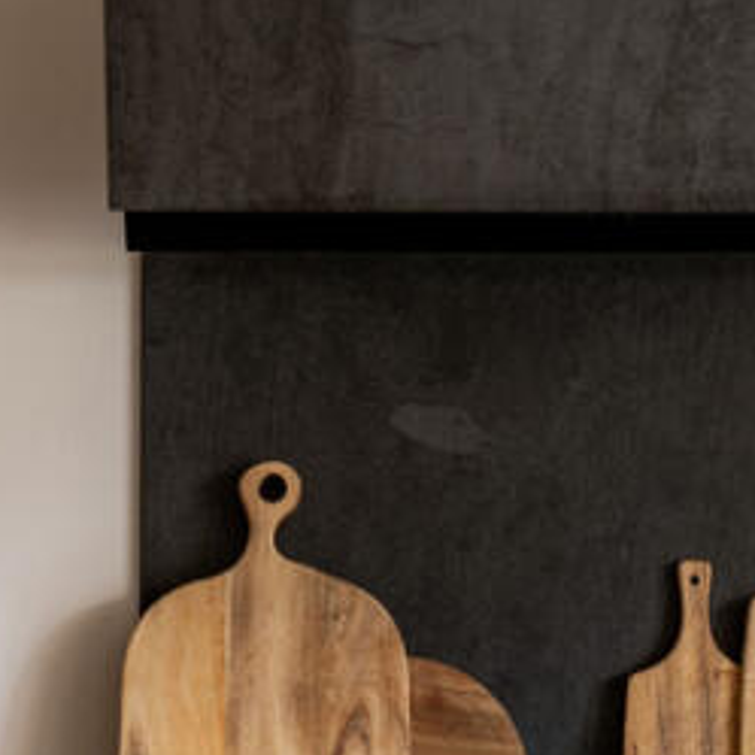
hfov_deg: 15.5
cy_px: 285
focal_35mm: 112
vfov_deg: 15.5
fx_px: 2764
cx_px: 240
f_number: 10
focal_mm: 32
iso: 200
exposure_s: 1/1.67
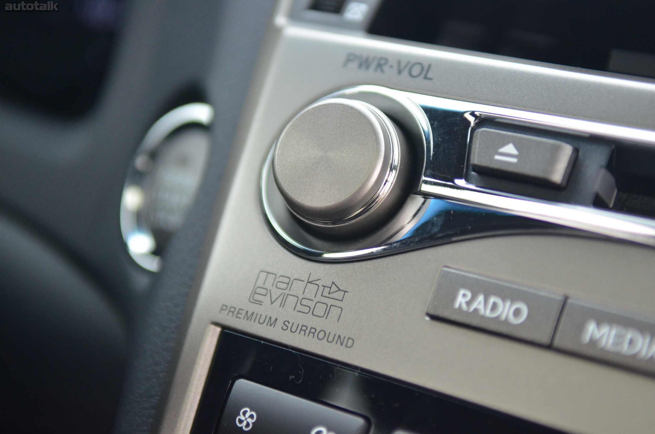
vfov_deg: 16.5
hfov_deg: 24.7
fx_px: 1498
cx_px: 328
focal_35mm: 82
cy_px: 217
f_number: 2.8
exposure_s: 1/500
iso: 1400
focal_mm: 55
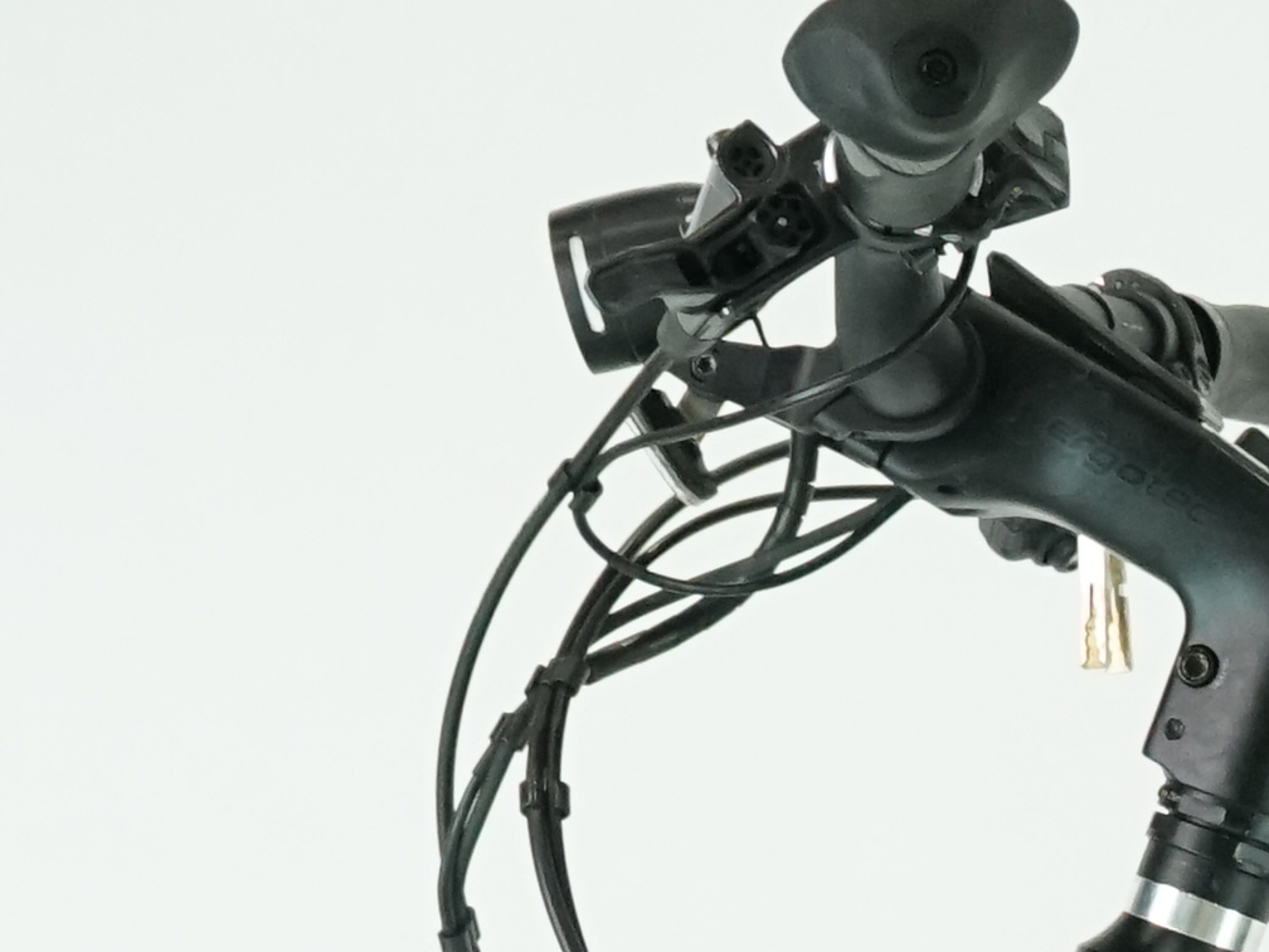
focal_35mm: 355
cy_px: 2341
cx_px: 2405
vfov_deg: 4.1
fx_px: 13014
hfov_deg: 5.5
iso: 2500
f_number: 7.1
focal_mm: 62
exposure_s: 1/200
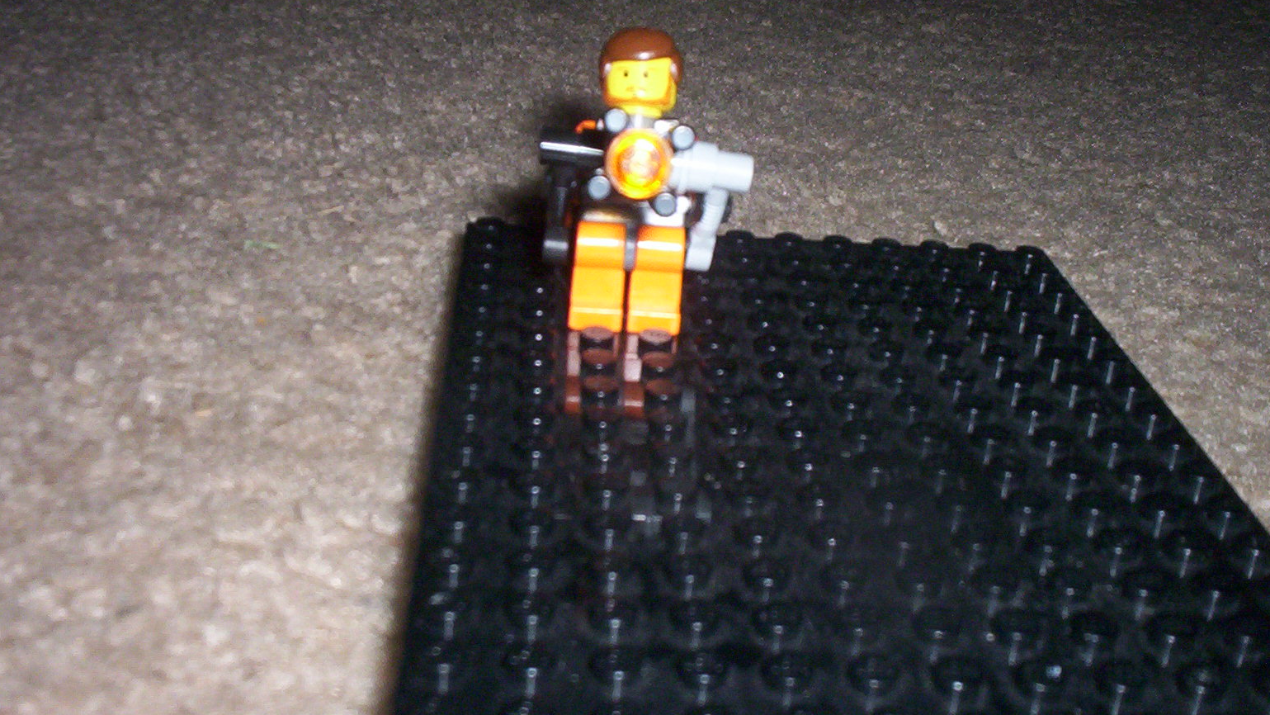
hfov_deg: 46.4
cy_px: 306
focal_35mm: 44
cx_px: 640
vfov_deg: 27.1
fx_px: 1482
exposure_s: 1/60
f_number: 4.5
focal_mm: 4.99
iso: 140
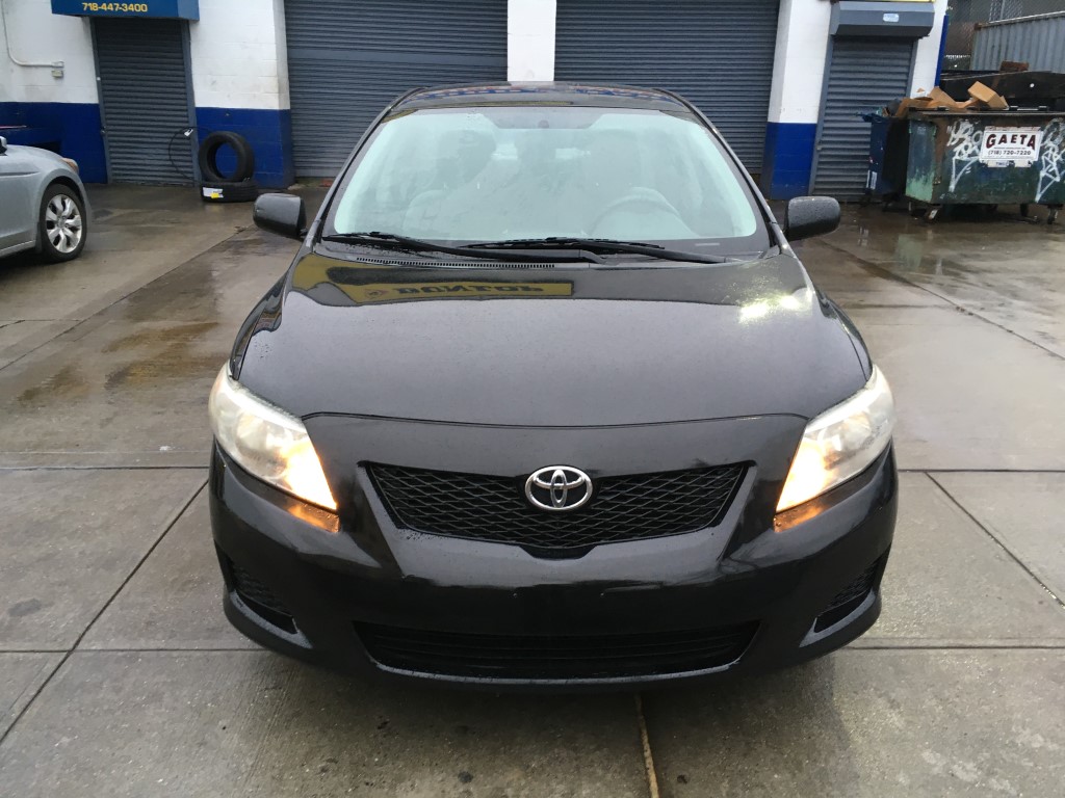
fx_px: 892
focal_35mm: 29
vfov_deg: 48.2
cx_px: 532
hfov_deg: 61.7
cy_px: 399
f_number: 2.2
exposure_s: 1/30
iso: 50
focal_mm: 4.15
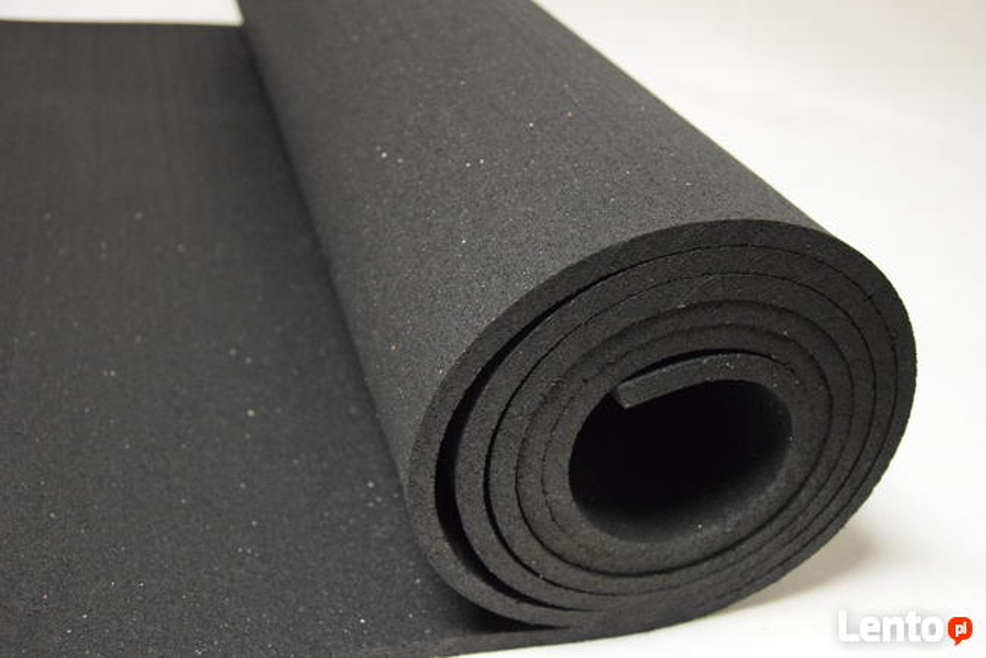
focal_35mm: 39
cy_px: 329
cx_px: 493
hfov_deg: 49.5
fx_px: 1069
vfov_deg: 34.2
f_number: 4
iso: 6400
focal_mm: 26
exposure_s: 1/80
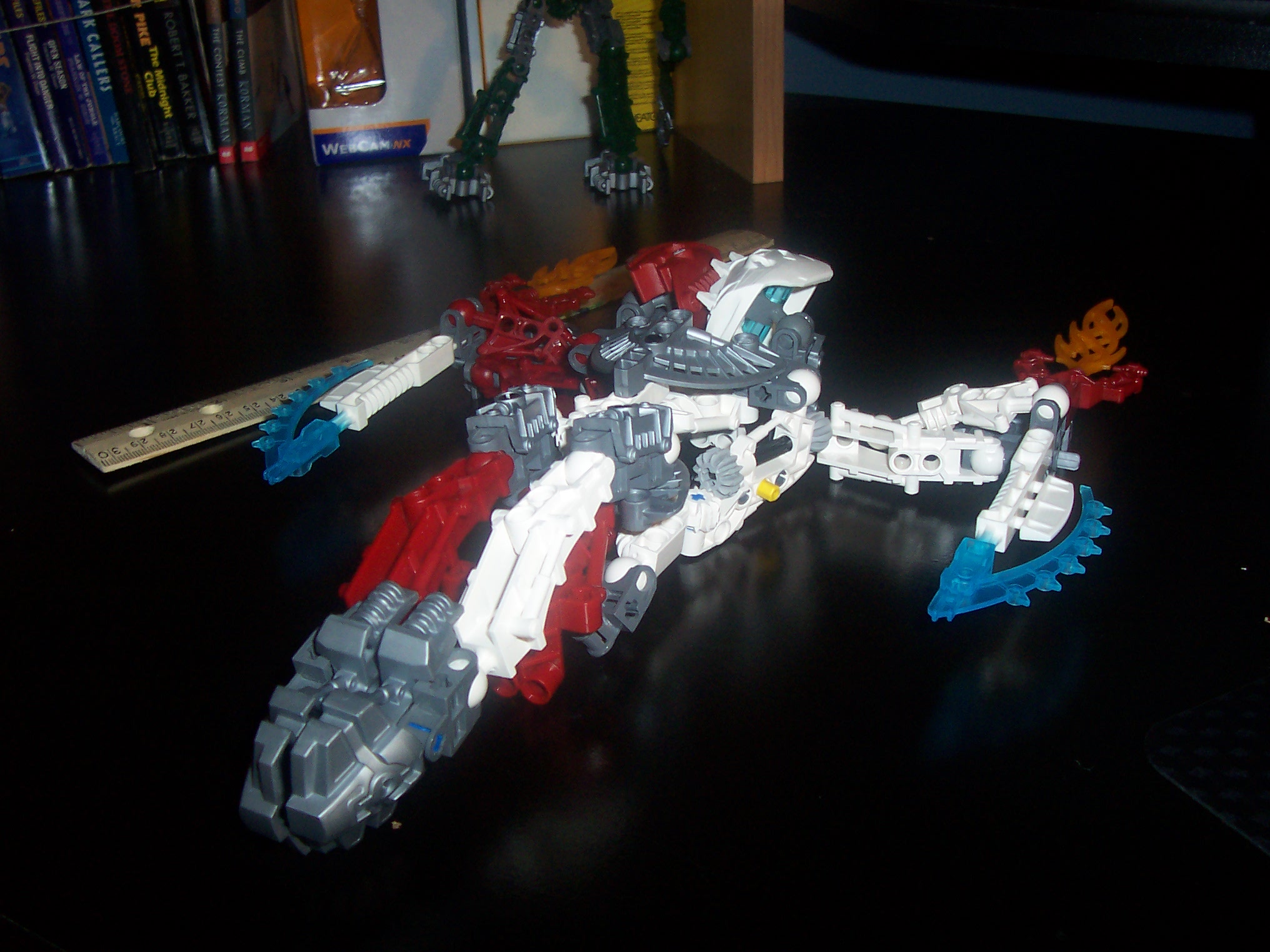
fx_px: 1357
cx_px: 635
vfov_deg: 38.7
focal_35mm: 37
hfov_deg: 50.1
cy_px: 476
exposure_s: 1/60
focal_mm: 5.6
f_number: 2.8
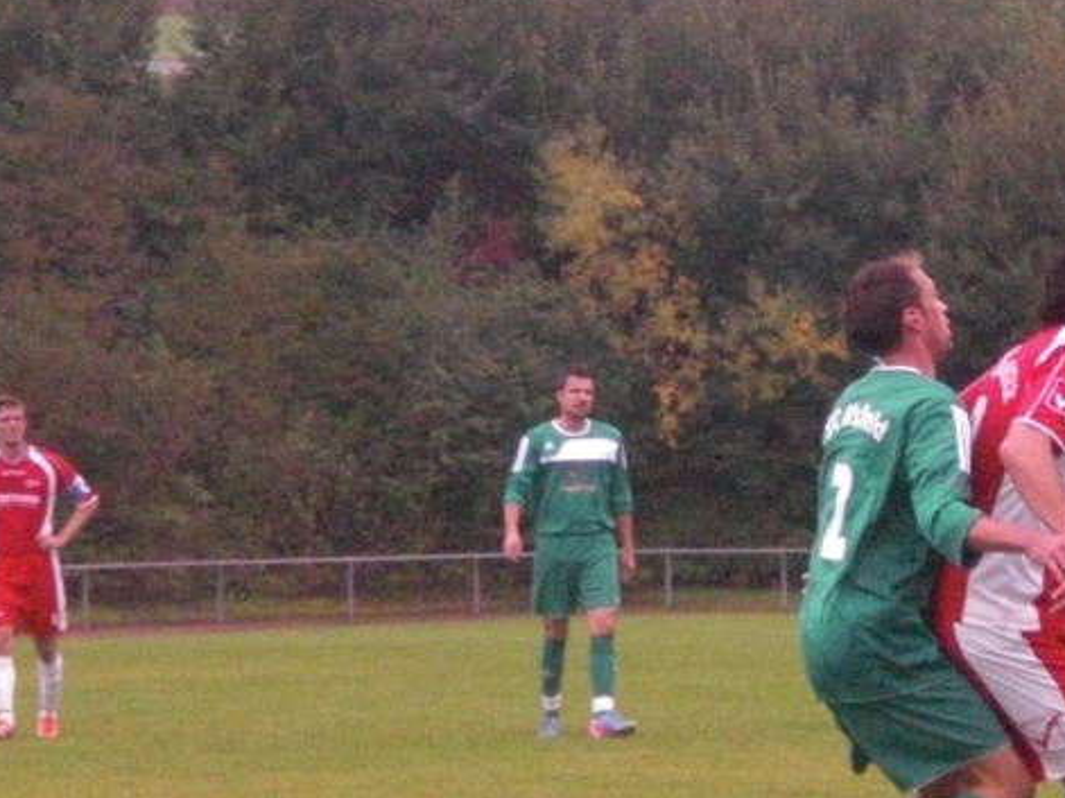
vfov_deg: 5.8
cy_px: 330
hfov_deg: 7.7
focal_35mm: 258
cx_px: 655
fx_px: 7936
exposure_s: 1/500
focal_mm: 18.9
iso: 800
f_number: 5.9
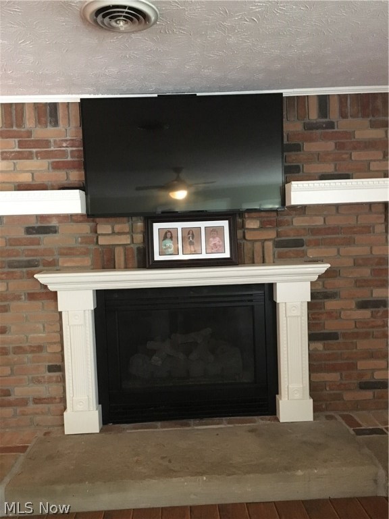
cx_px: 194
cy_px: 260
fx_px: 435
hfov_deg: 48.2
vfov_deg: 61.7
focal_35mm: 29
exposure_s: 1/17
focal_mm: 4.15
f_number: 2.2
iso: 320
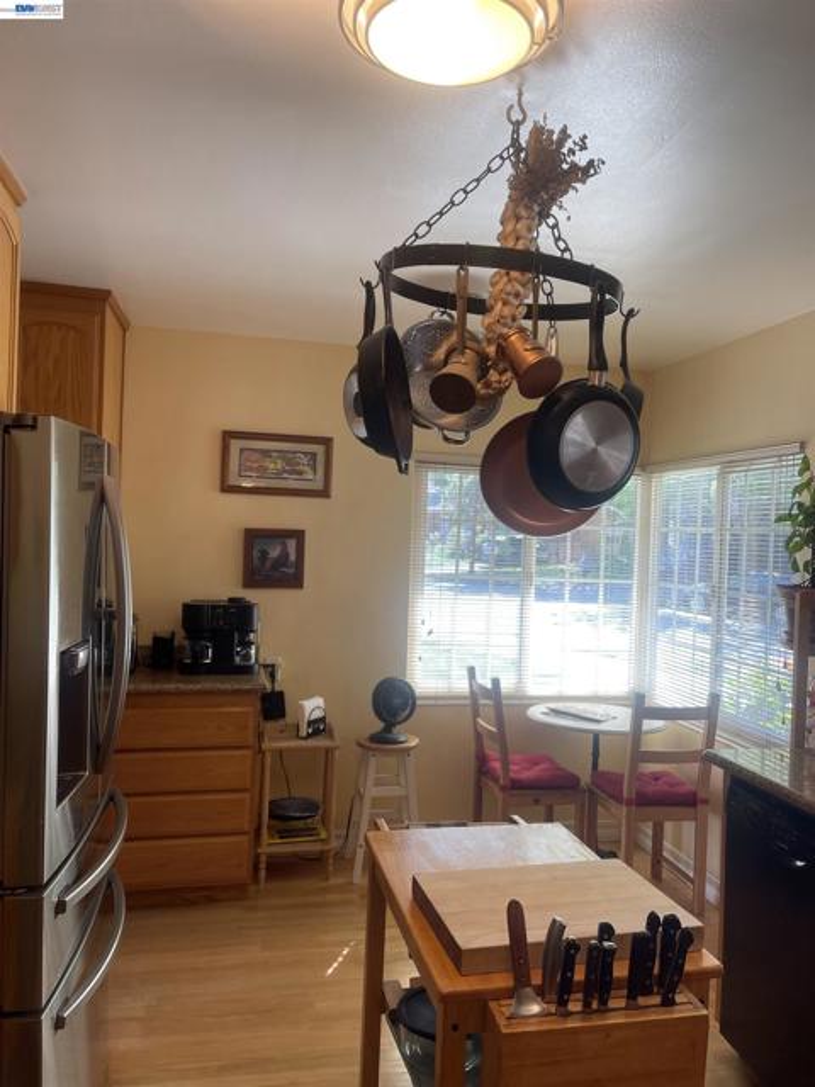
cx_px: 408
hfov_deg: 54.9
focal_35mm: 25
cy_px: 544
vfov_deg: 69.4
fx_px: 785
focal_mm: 5.1
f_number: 1.6
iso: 64
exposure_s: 1/120
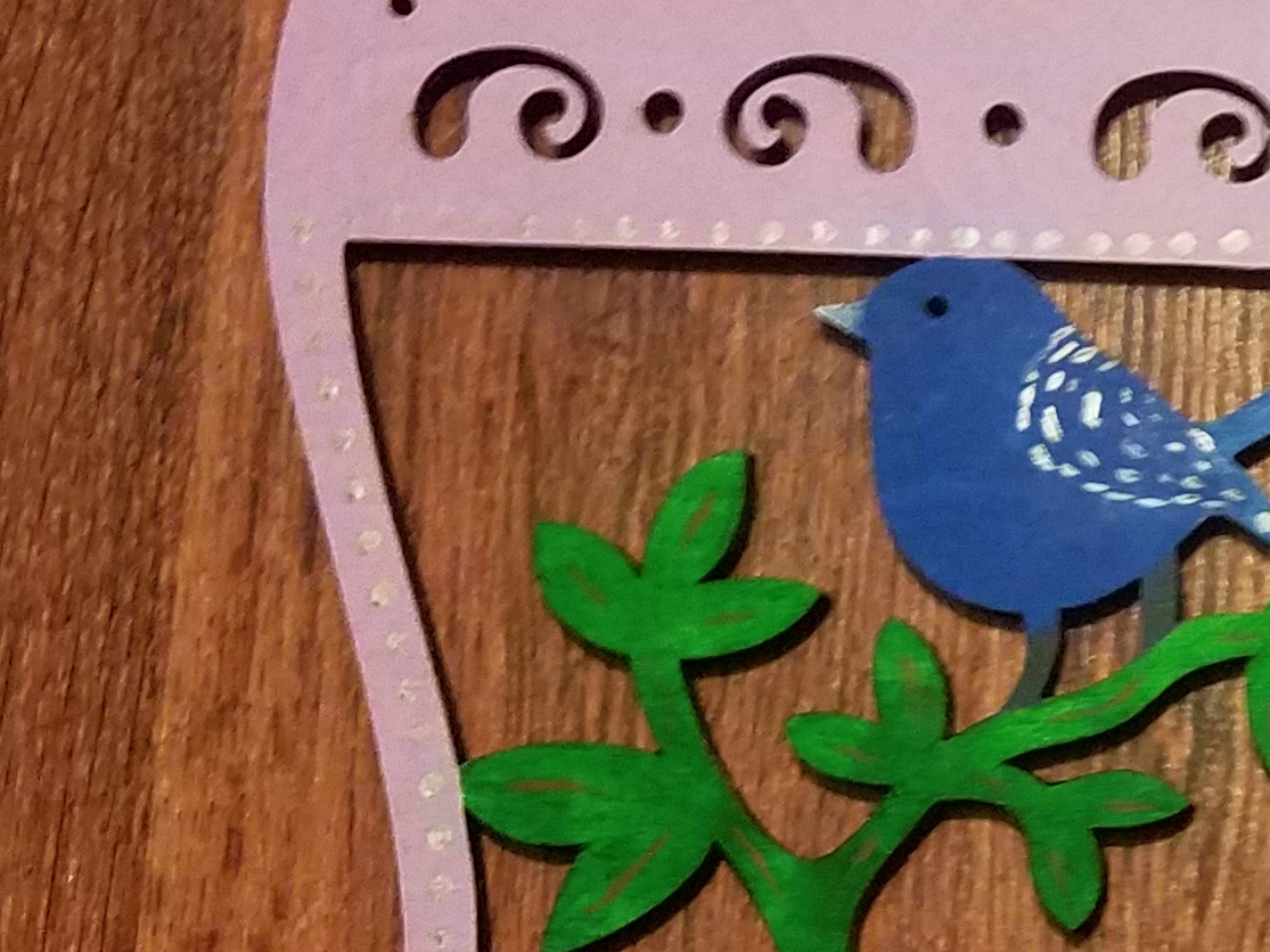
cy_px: 508
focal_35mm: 94
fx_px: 3448
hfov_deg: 17.6
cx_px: 2163
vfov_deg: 15.7
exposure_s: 1/13
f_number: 1.7
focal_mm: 4.2
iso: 200
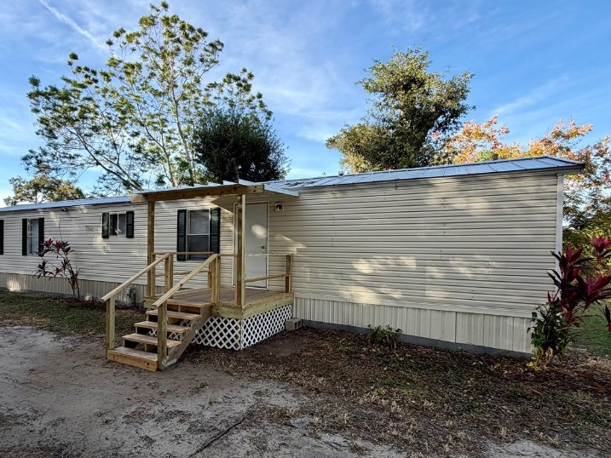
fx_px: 353
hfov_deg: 81.3
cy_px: 249
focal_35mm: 20
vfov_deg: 65.9
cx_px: 267
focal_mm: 2.22
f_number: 2.2
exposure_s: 1/502
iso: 40
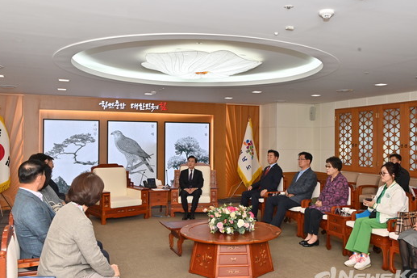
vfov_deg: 36.8
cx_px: 230
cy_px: 141
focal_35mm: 36
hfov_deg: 53.1
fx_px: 417
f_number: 9
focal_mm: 31
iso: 1000
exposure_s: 1/250
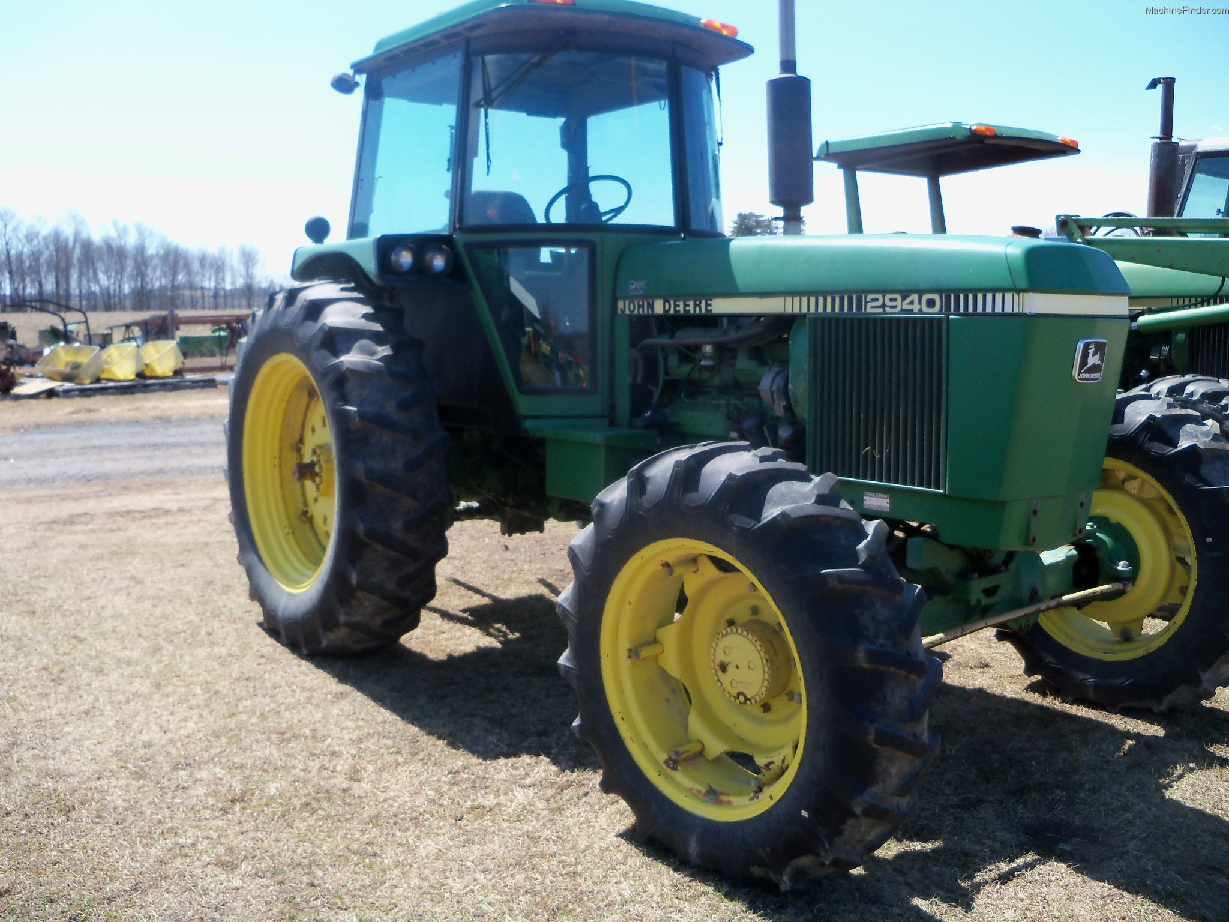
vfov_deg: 40.7
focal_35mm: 35
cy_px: 461
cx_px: 614
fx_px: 1243
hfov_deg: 52.6
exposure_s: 1/320
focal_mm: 6.2
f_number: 3.5
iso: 80
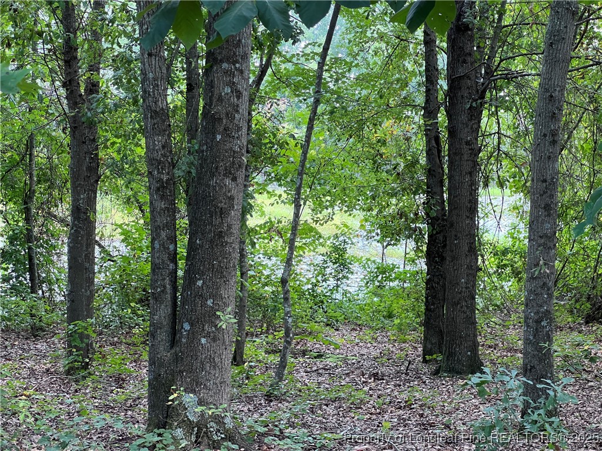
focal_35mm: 77
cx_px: 301
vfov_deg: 19.1
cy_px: 226
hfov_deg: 25.3
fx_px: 1339
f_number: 2.8
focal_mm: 9
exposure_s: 1/78
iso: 200
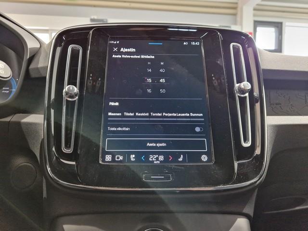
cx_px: 154
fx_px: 205
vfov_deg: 58.9
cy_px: 116
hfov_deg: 73.9
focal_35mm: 23
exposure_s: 1/33
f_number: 1.8
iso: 640
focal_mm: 5.4
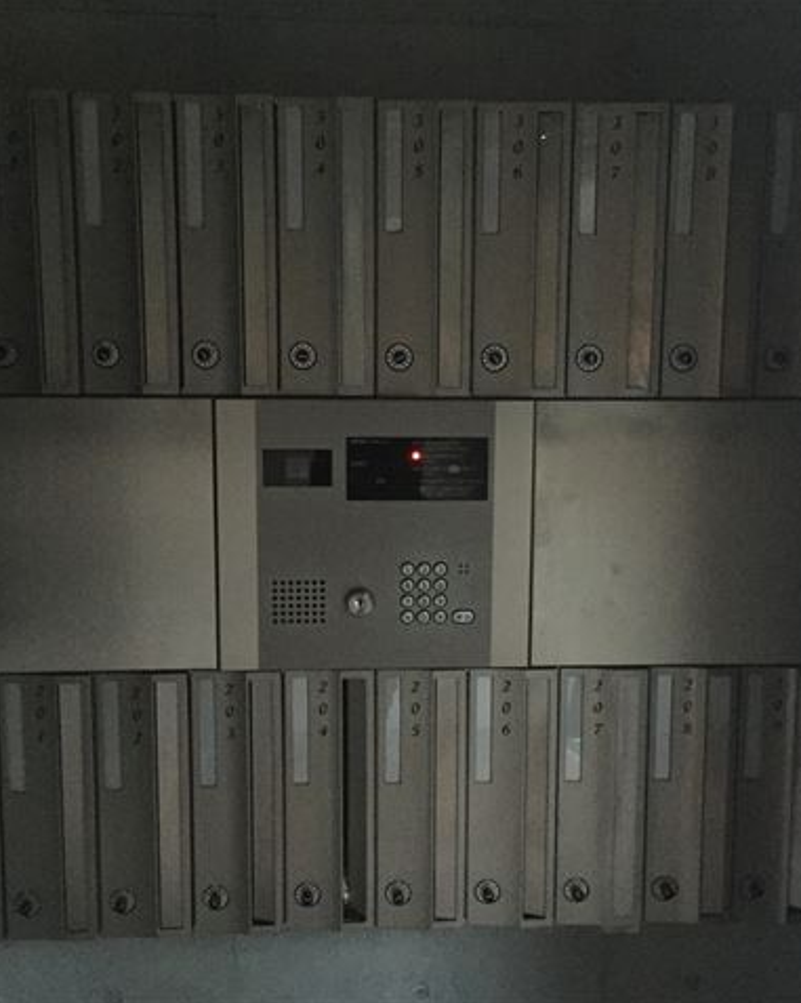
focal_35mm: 38
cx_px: 429
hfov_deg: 39.1
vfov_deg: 48.0
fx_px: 1127
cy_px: 500
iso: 1000
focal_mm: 4.15
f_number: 2.2
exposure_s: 1/15
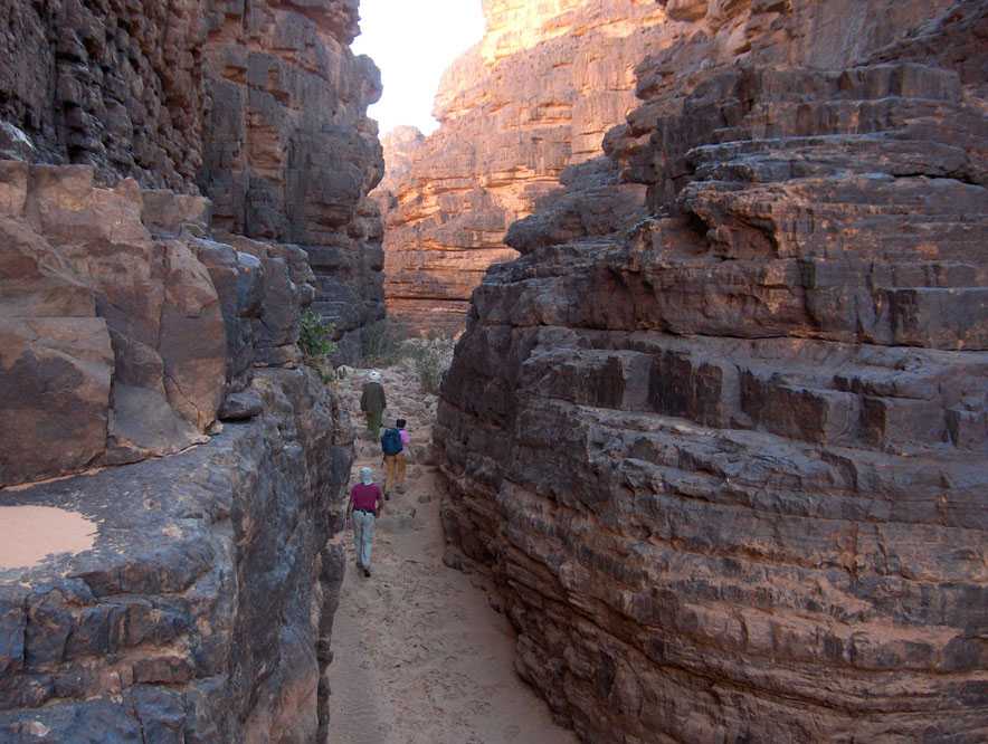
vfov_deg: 36.9
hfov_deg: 47.8
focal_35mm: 39
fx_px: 1115
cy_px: 372
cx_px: 494
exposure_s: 1/106
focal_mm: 8
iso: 200
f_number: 2.8
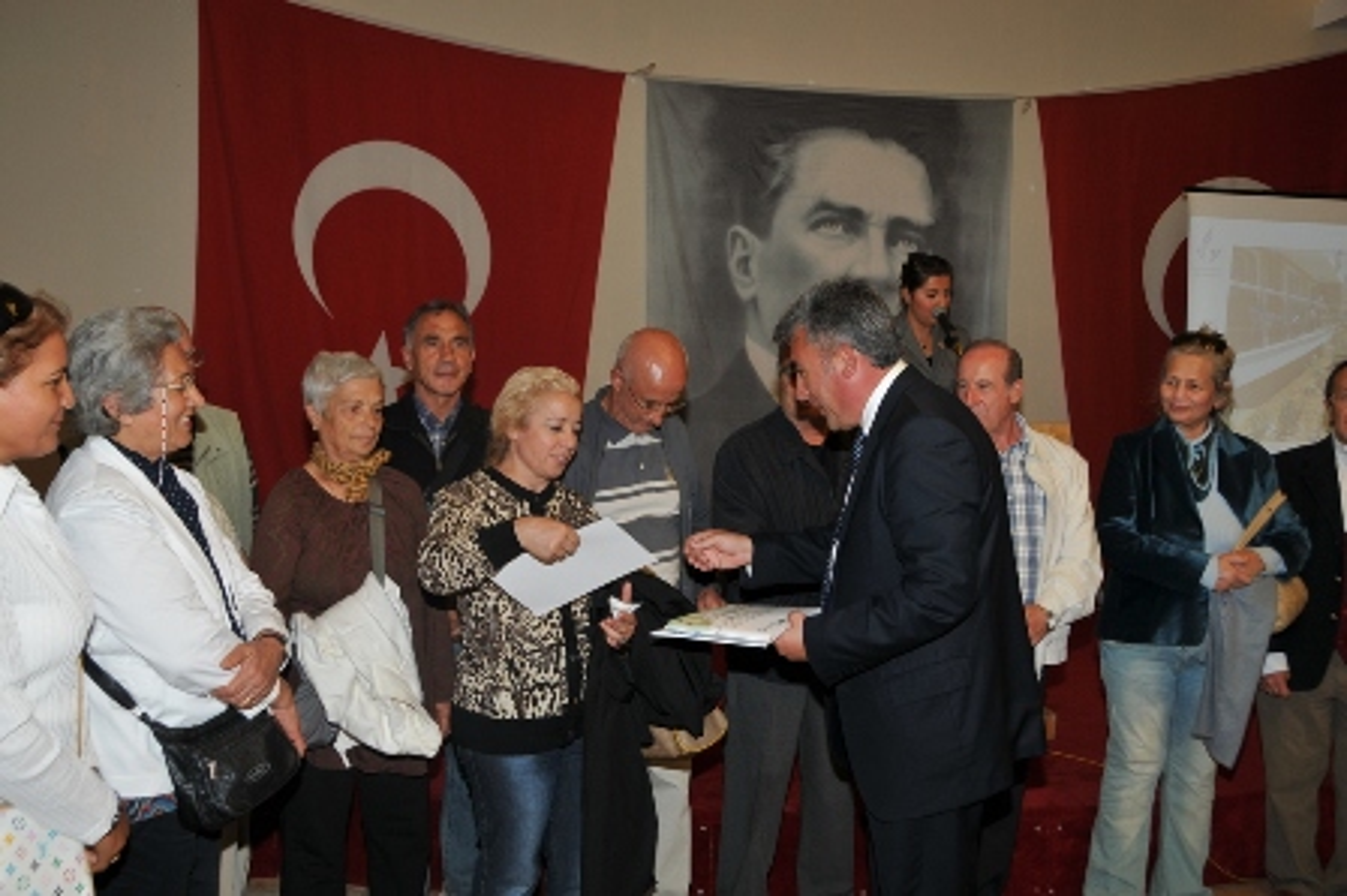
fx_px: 1234
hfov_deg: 57.3
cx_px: 674
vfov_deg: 39.9
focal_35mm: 33
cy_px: 448
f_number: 5
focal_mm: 22
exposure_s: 1/60
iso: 200
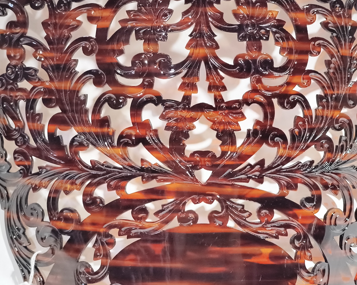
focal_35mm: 83
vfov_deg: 18.5
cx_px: 189
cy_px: 142
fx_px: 877
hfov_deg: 23.0
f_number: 2
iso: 3200
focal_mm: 8.8
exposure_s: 1/800
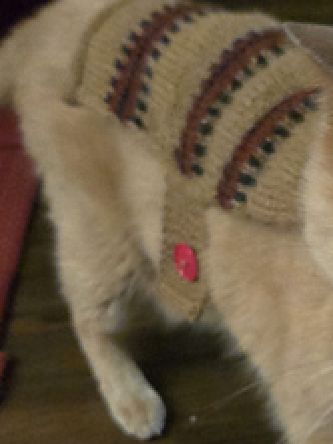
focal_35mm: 66
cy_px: 279
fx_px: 847
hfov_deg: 21.8
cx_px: 296
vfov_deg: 29.3
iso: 1600
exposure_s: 1/40
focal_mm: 5.4
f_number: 1.8
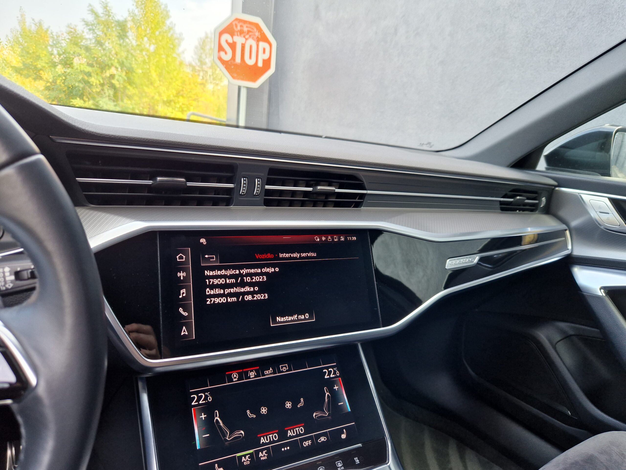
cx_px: 313
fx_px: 416
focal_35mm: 23
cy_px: 235
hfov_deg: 73.9
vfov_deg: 58.9
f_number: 1.8
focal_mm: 5.4
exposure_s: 1/180
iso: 100
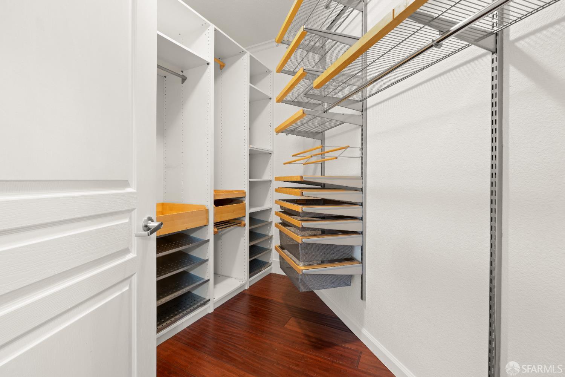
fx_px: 251
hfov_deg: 96.7
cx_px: 282
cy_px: 188
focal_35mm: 16
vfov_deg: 73.7
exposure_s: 15
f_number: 8
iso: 100
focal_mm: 16
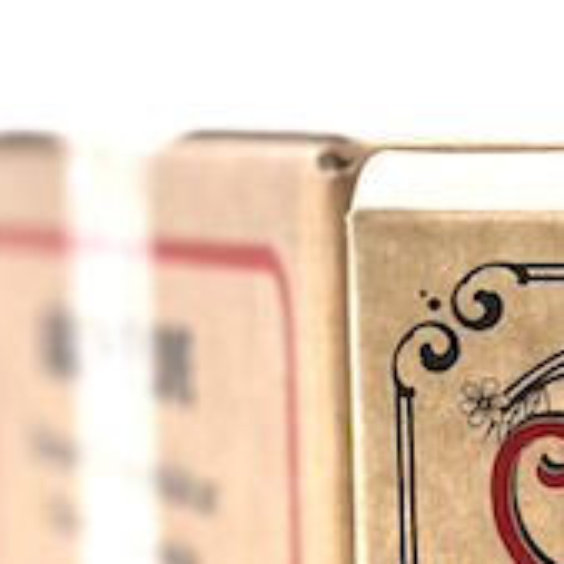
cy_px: 826
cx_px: 1063
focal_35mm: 237
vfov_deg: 7.3
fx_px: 4369
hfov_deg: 7.2
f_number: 1.78
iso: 125
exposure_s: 1/60
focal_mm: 6.86
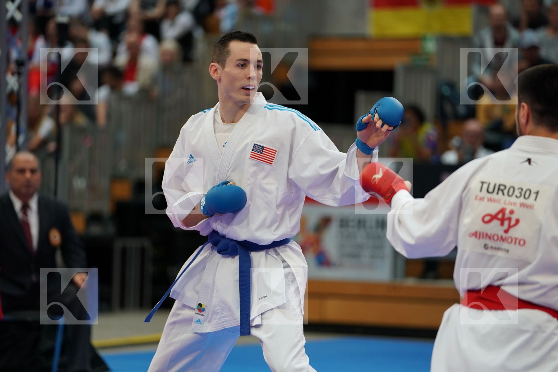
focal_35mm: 173
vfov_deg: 7.9
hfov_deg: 11.9
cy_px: 186
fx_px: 2681
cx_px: 279
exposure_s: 1/1000
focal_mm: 173
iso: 1250
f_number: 2.8
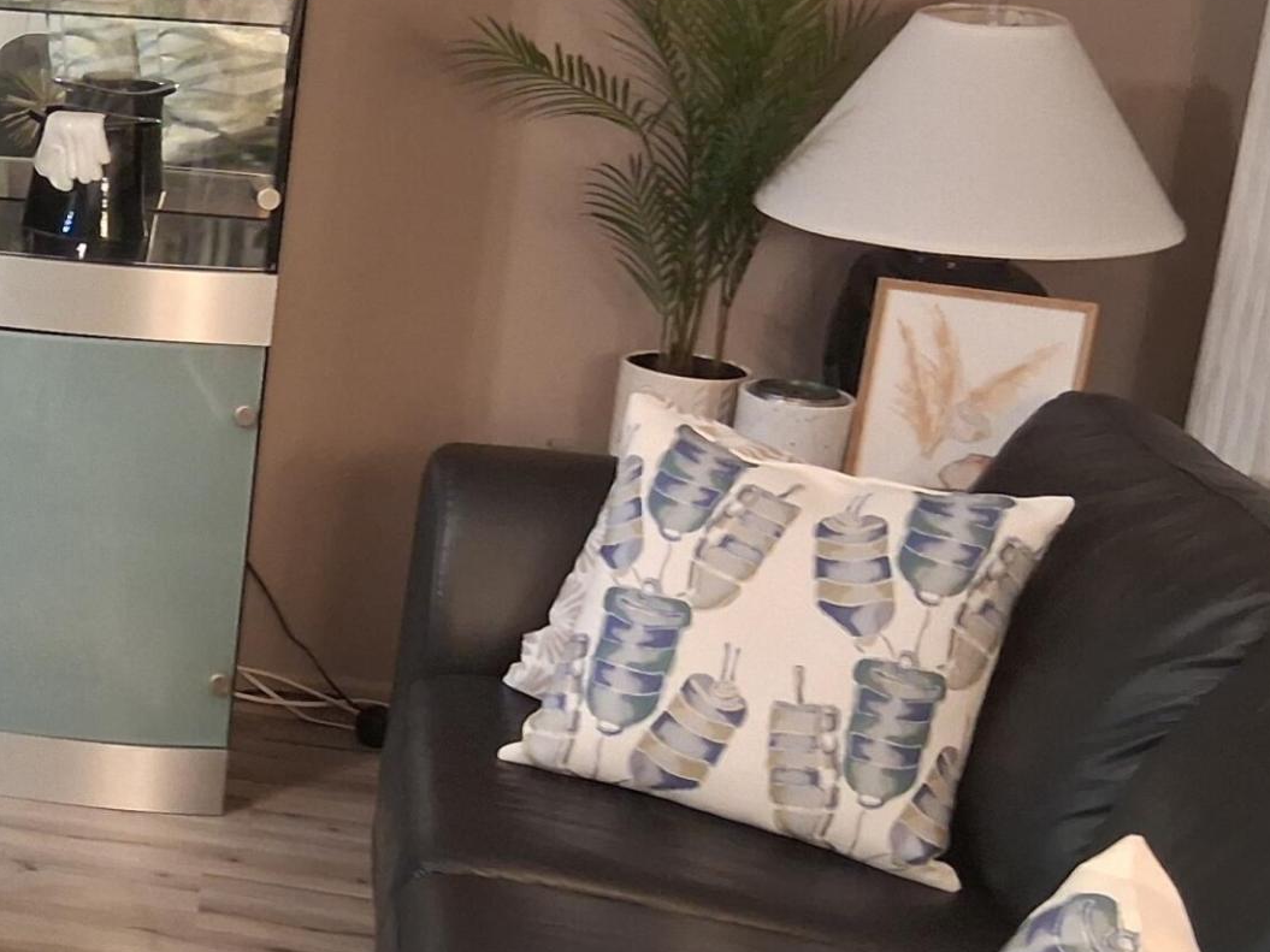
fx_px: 2605
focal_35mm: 71
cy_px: 434
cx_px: -312
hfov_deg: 24.4
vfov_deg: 20.7
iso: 500
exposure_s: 1/50
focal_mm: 3.98
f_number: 1.8
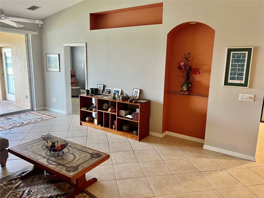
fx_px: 198
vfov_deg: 53.1
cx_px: 132
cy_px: 99
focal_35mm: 26
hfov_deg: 67.3
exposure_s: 1/60
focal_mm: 5.7
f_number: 1.5
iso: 125
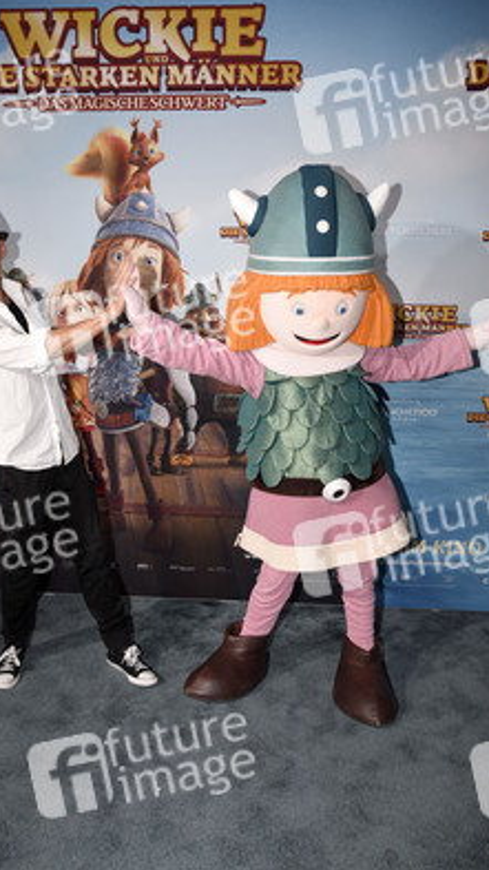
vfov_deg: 61.0
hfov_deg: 36.6
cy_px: 434
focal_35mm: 32
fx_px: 738
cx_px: 206
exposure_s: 1/125
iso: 1000
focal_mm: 30
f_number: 6.3
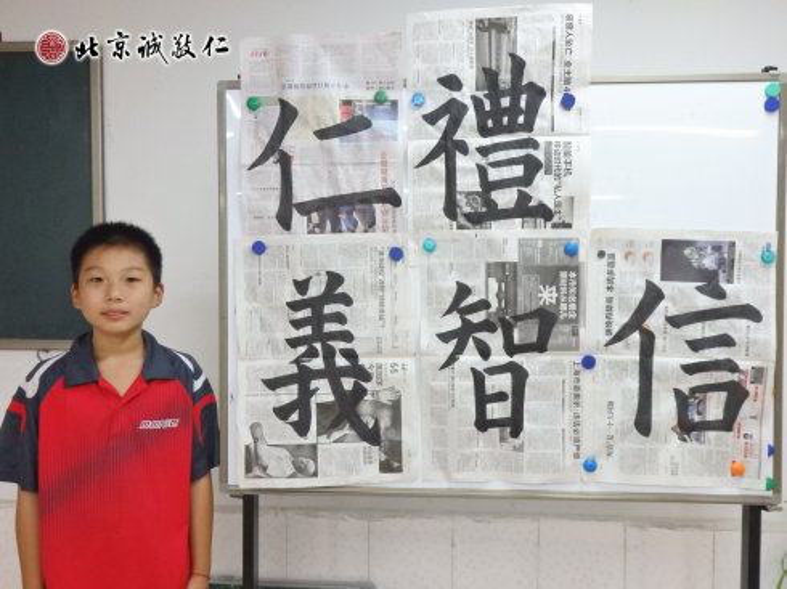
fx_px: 750
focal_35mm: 33
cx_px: 394
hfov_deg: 55.4
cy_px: 294
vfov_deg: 42.9
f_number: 3.4
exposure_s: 1/60
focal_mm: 6
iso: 640
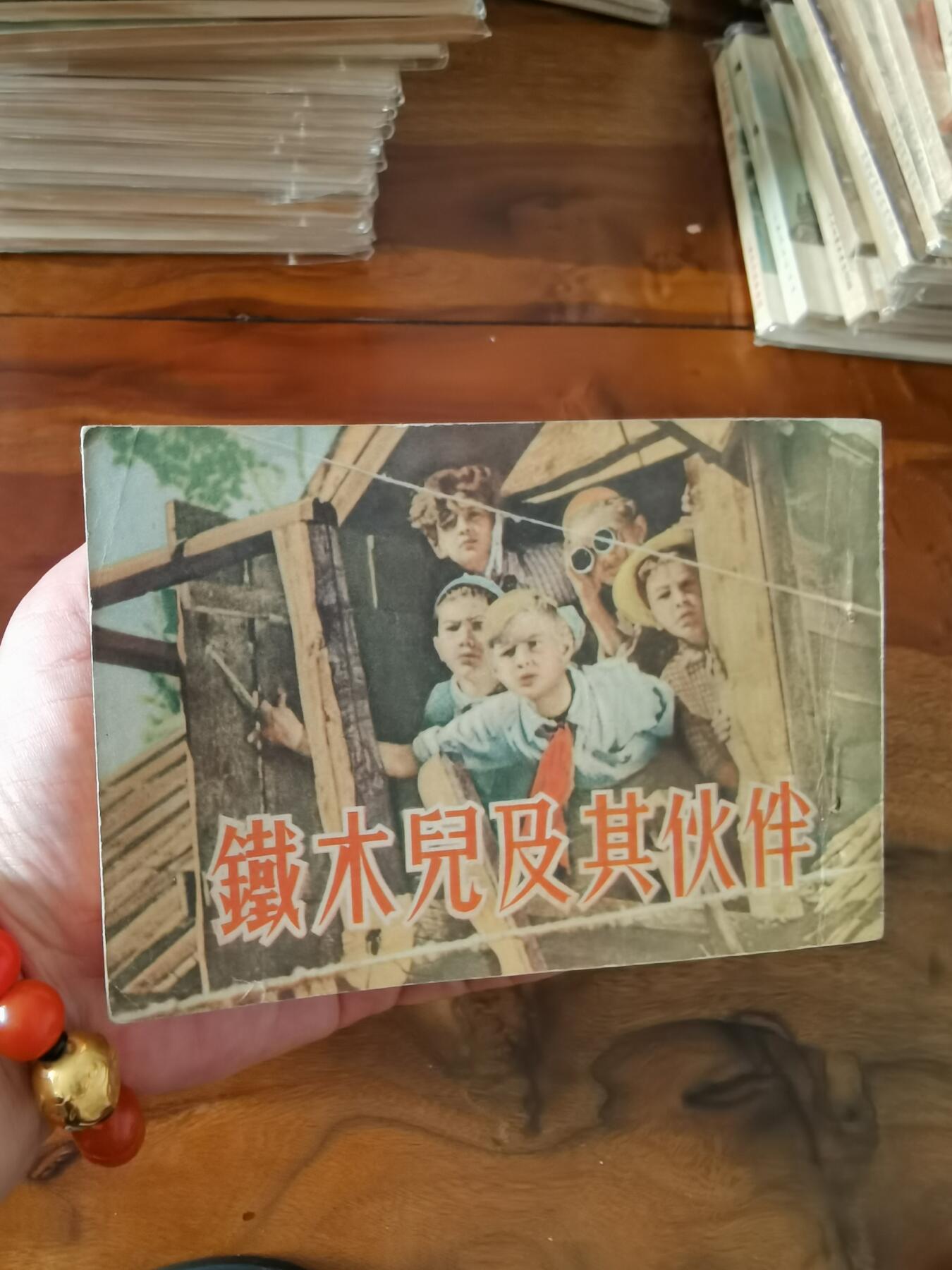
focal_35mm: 27
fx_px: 990
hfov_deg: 51.4
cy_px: 635
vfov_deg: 65.3
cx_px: 476
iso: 320
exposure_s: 1/30
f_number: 2.2
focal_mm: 2.26
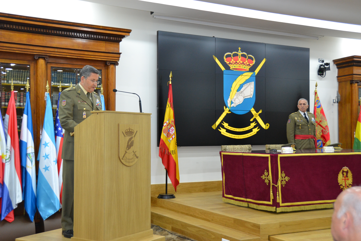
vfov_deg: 28.9
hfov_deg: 42.3
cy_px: 120
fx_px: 466
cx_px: 180
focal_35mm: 46
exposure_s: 1/60
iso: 1100
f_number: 4
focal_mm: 31
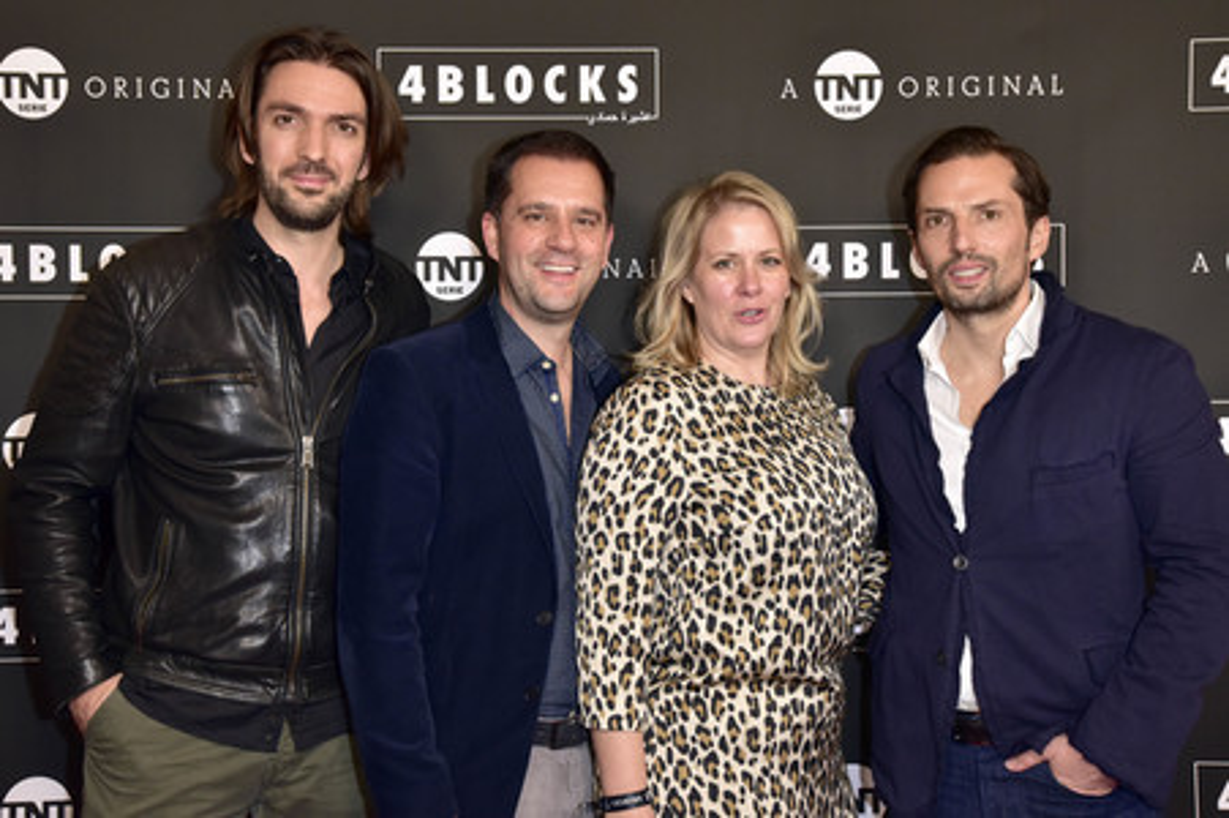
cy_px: 409
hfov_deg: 41.1
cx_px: 614
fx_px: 1637
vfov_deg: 28.0
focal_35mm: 48
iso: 2000
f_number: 8
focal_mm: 48
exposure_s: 1/250
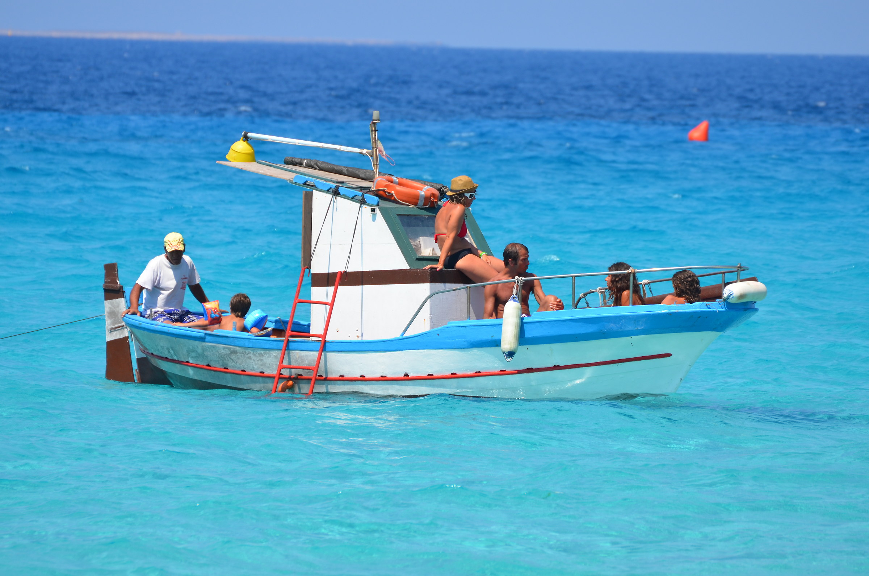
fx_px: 10839
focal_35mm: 450
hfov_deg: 4.6
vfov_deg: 3.0
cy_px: 288
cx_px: 434
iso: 200
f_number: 7.1
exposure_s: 1/800
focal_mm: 300
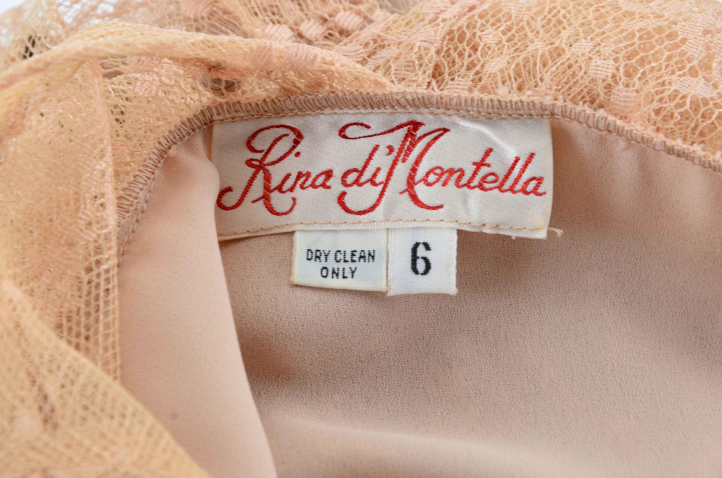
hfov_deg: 13.1
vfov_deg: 8.7
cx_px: 361
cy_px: 239
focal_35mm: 158
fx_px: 3152
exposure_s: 1/160
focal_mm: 105
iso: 200
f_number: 10
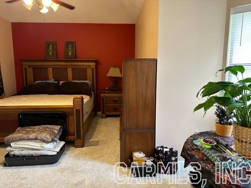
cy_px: 94
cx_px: 126
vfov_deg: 56.8
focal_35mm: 24
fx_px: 174
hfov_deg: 71.6
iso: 250
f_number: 1.78
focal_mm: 6.86
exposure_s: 1/60
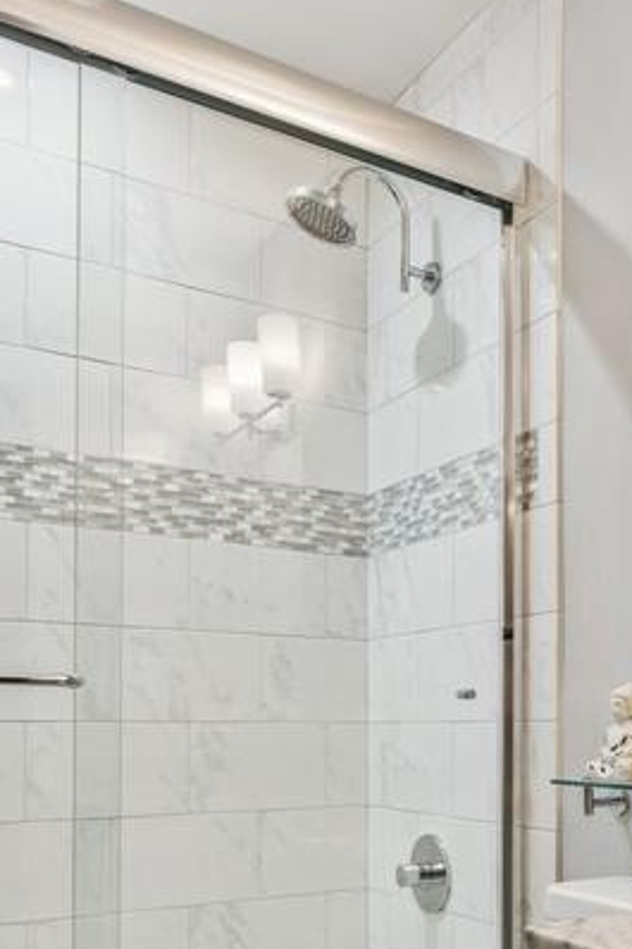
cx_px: 572
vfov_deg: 47.8
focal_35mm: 38
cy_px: 765
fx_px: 1001
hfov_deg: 33.2
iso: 200
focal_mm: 14
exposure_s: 1/8
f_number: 8
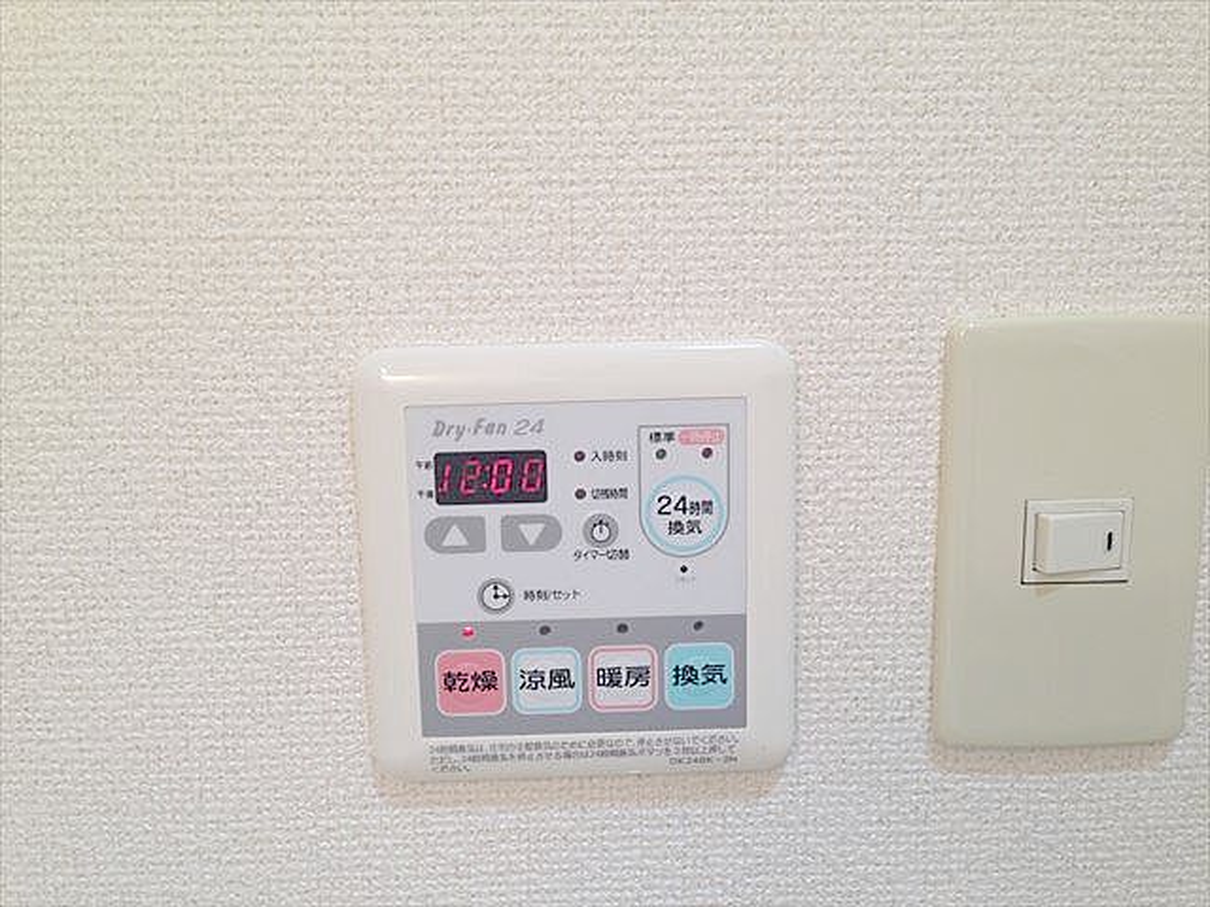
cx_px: 605
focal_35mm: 33
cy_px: 454
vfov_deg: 42.9
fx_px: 1154
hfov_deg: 55.4
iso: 50
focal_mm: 4.12
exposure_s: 1/20
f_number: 2.4
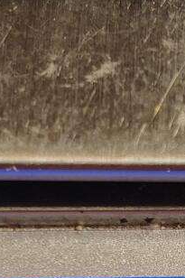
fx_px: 1080
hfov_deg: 9.7
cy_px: 233
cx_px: 216
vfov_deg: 14.6
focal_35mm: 140
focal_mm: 6.06
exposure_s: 1/100
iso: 200
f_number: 1.6
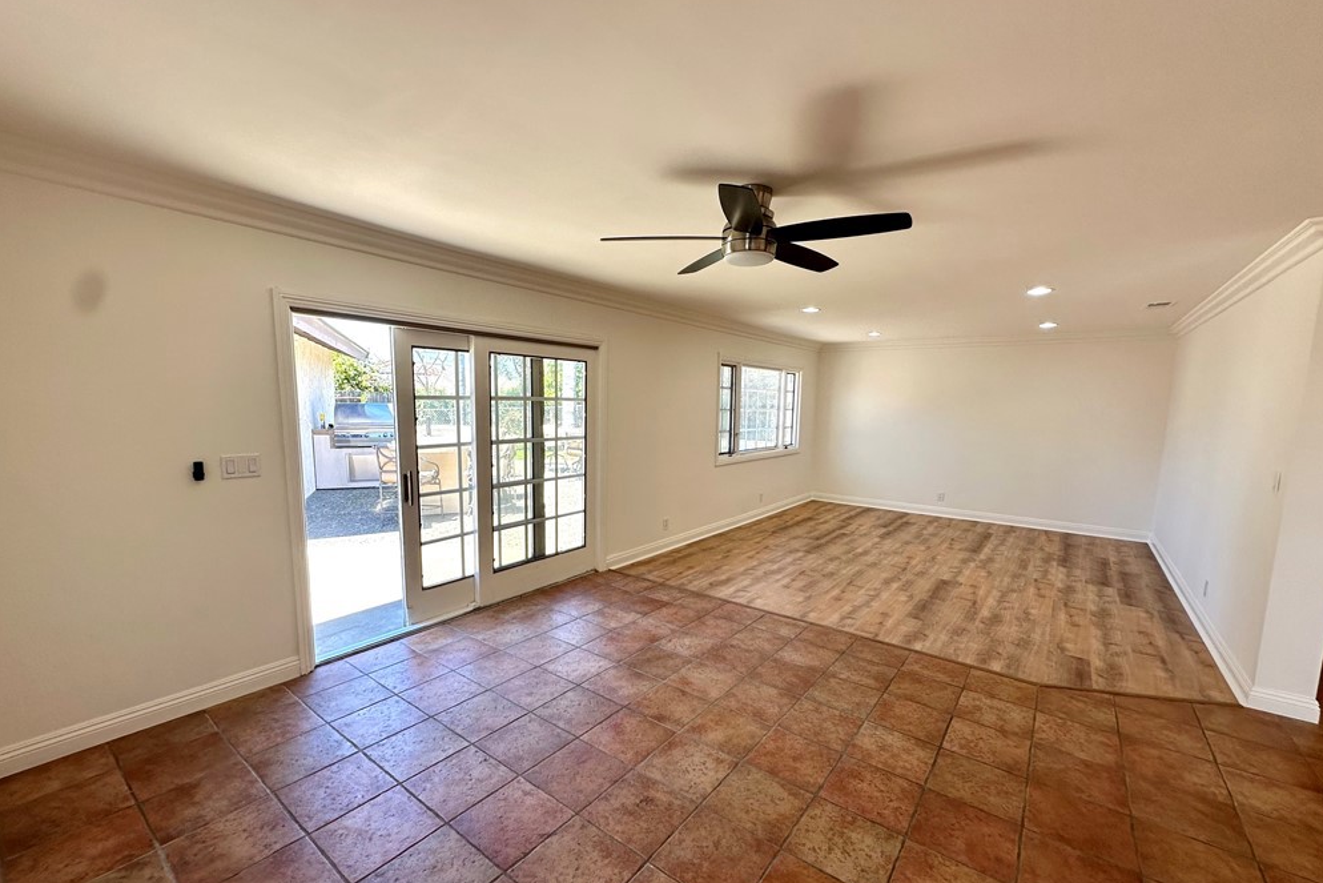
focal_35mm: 15
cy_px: 473
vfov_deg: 77.2
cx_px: 656
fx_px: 551
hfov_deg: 100.4
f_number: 2.2
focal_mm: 2.22
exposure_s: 1/131
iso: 40
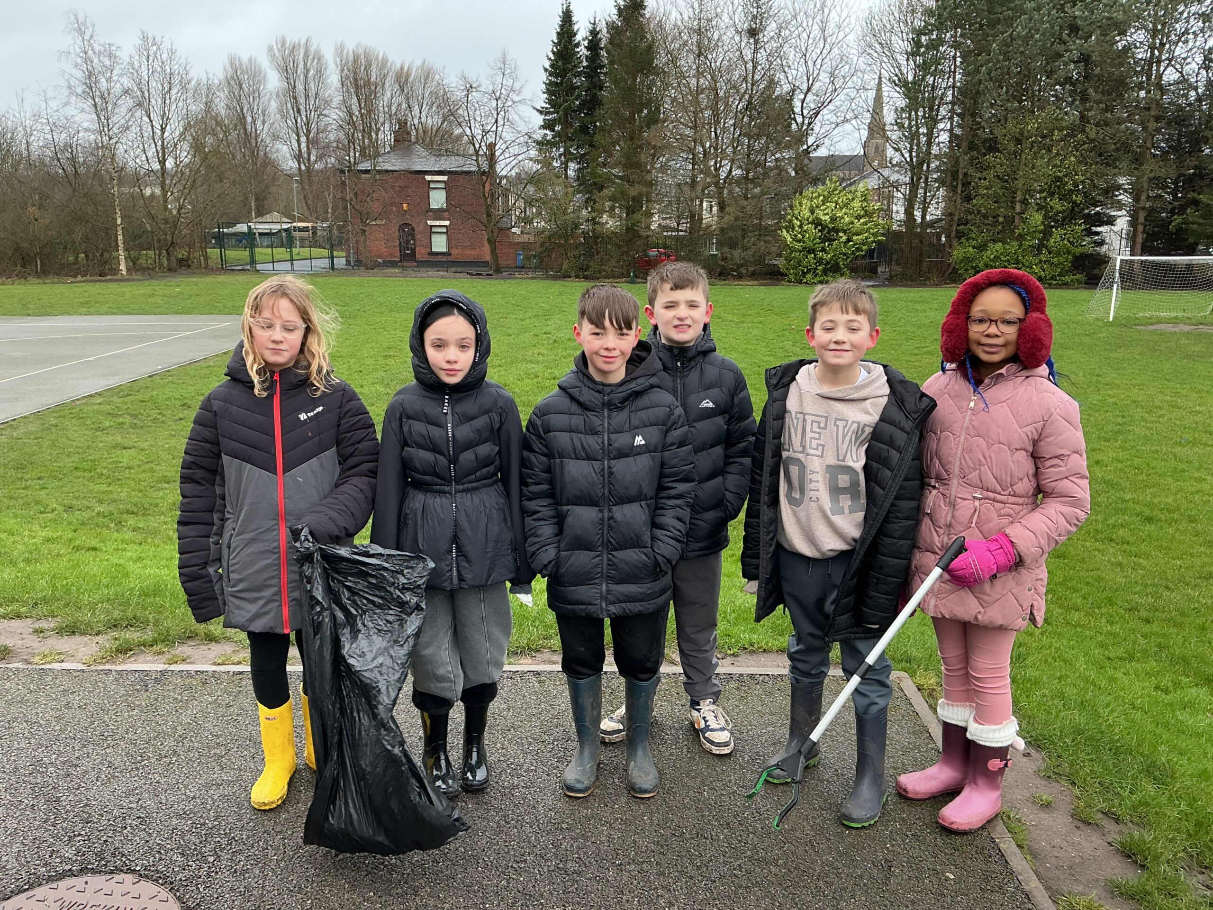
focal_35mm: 29
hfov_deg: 61.7
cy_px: 455
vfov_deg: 48.2
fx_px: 1016
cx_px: 606
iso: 16
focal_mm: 3
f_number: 1.8
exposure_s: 1/117
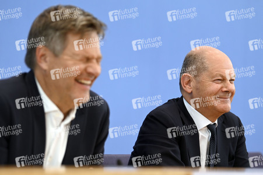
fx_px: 913
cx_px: 132
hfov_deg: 16.4
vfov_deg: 11.0
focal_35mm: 125
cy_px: 88
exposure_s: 1/800
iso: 1000
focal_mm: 125
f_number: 2.8
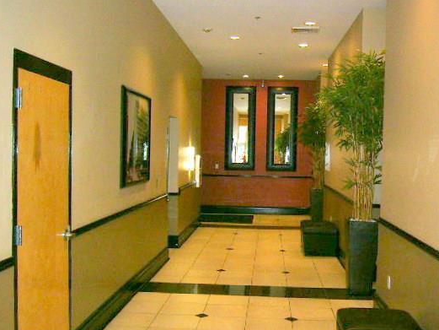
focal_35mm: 43
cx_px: 224
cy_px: 175
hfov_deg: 43.8
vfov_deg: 33.6
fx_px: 545
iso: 100
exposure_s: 1/60
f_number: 2.8
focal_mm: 5.8
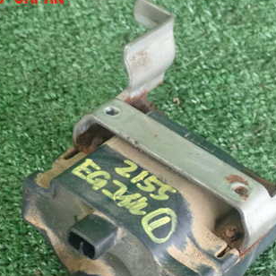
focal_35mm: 112
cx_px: 169
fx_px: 1010
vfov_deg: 15.5
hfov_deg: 15.5
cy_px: 188
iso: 1250
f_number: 3.8
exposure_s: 1/60
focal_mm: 11.78
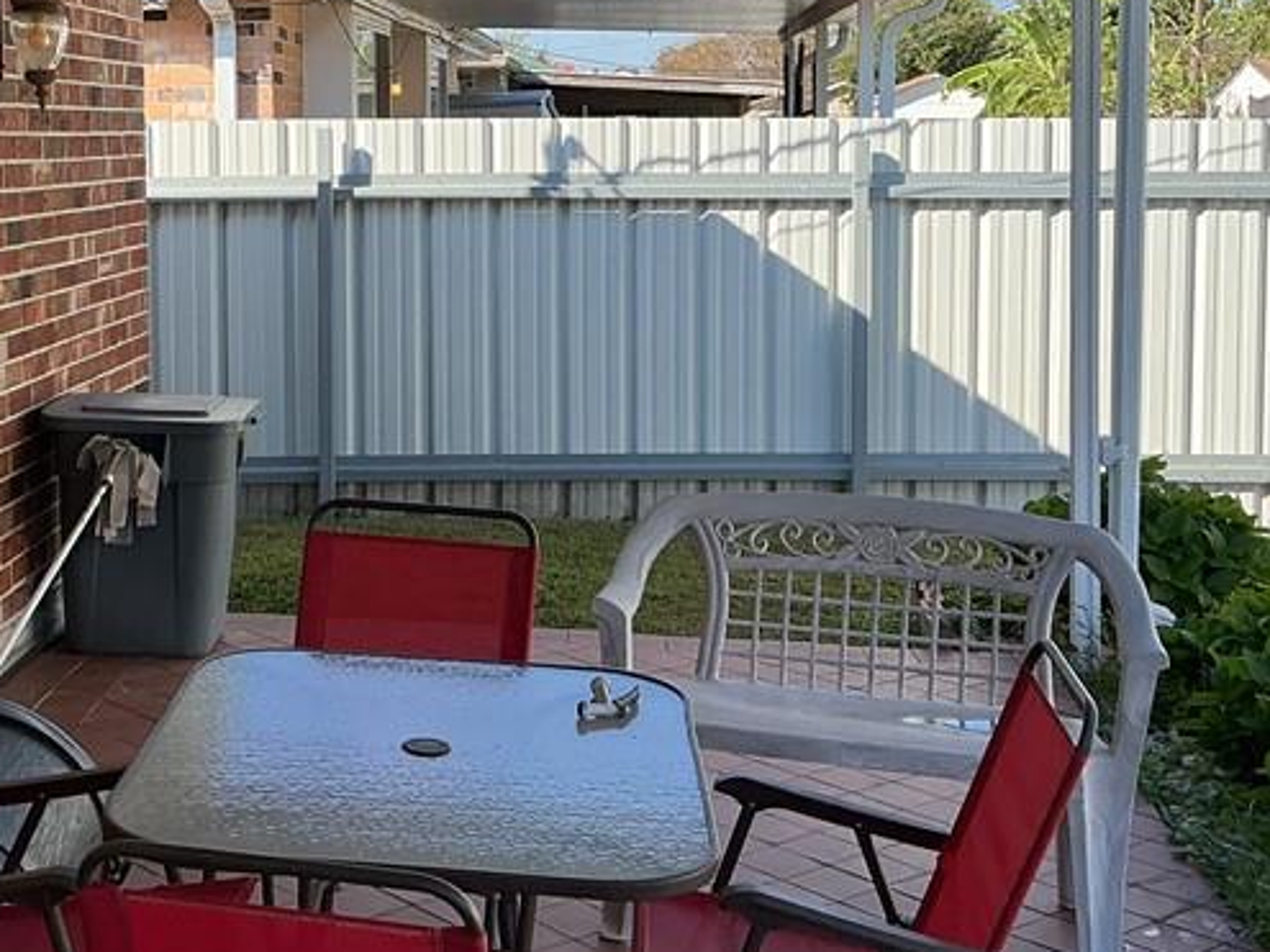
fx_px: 2201
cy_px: 249
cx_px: 493
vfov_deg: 24.2
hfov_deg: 32.1
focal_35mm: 60
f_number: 1.8
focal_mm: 3
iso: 25
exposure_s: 1/509
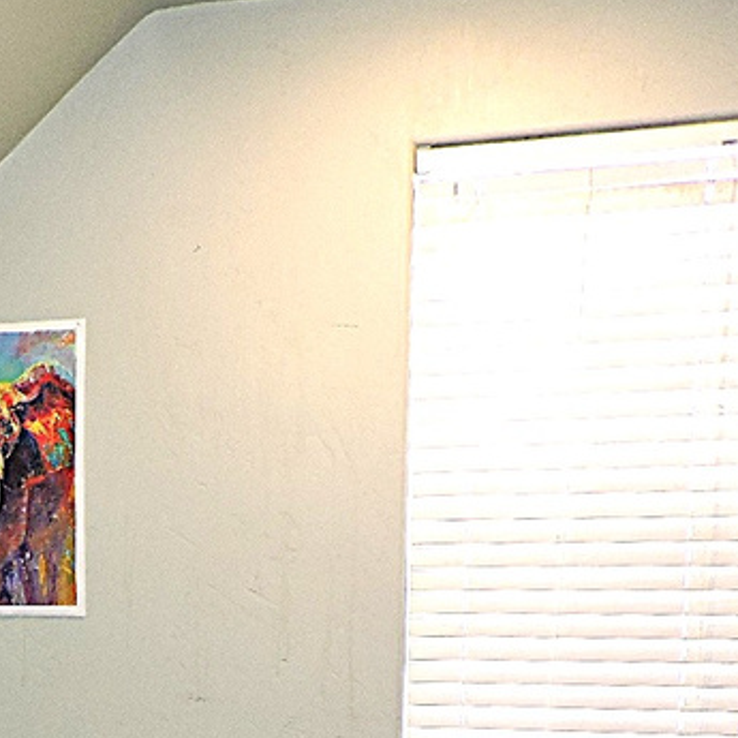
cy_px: 781
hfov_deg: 25.4
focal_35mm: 63
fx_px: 1520
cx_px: -68
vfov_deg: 25.6
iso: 200
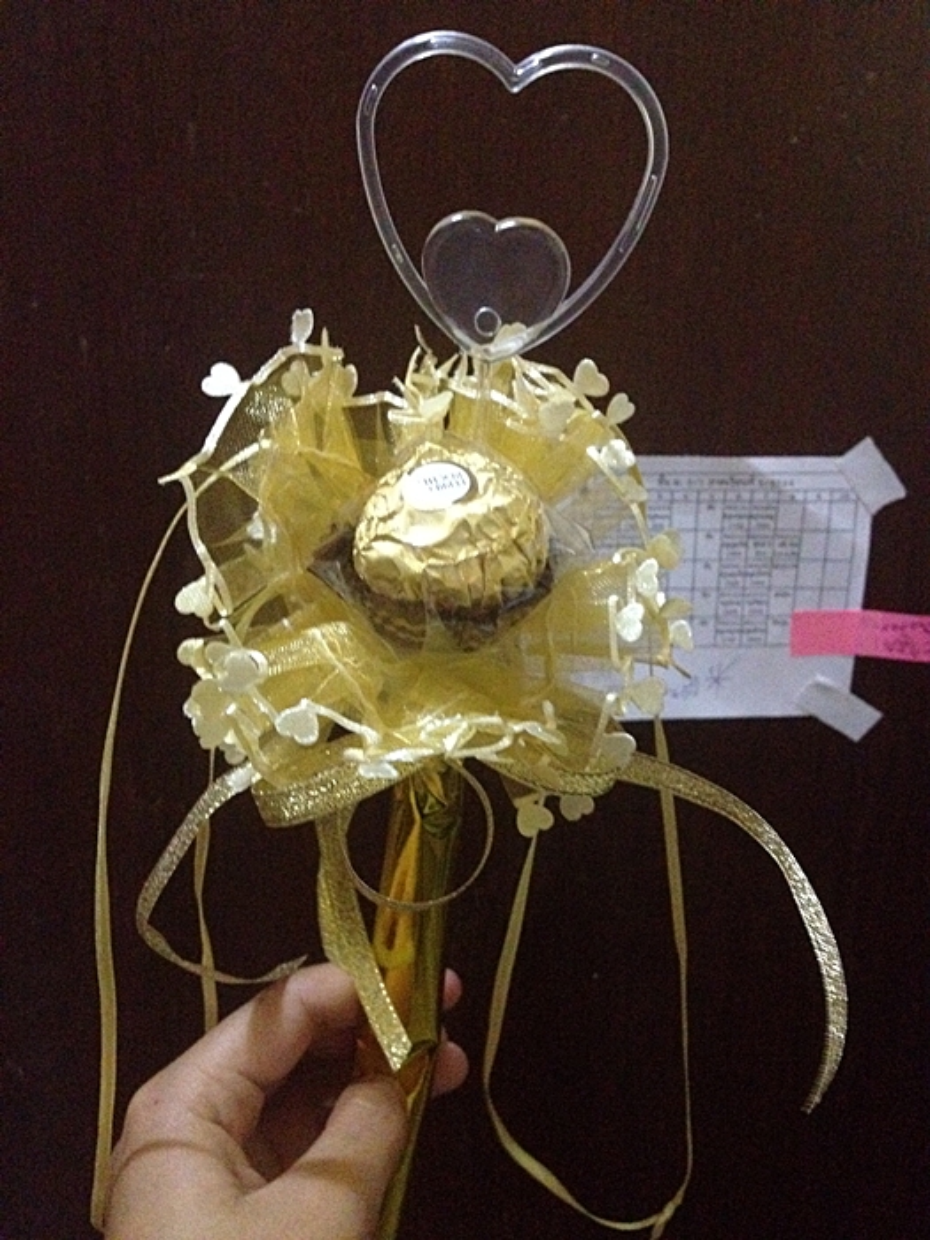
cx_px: 465
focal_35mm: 35
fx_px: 1254
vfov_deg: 52.6
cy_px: 620
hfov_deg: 40.7
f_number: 2.4
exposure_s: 1/15
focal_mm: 4.28
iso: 800
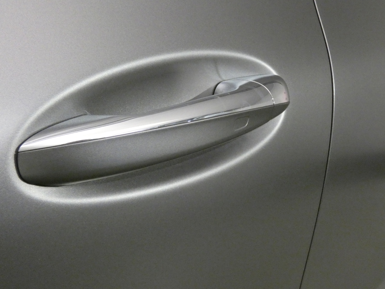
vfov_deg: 42.9
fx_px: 367
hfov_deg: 55.4
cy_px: 144
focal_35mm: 33
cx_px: 192
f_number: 3.4
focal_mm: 6
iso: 2000
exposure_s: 1/125
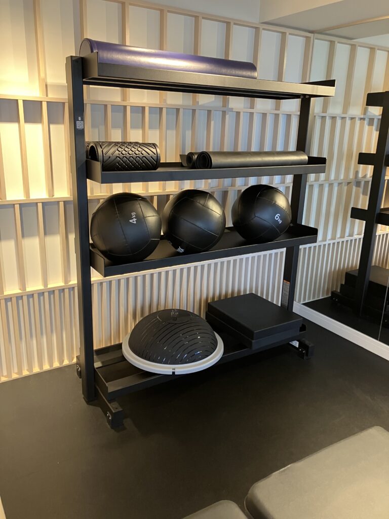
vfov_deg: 63.4
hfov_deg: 49.7
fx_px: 420
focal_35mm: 28
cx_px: 194
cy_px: 260
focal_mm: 3.99
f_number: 1.8
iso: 200
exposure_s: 1/60
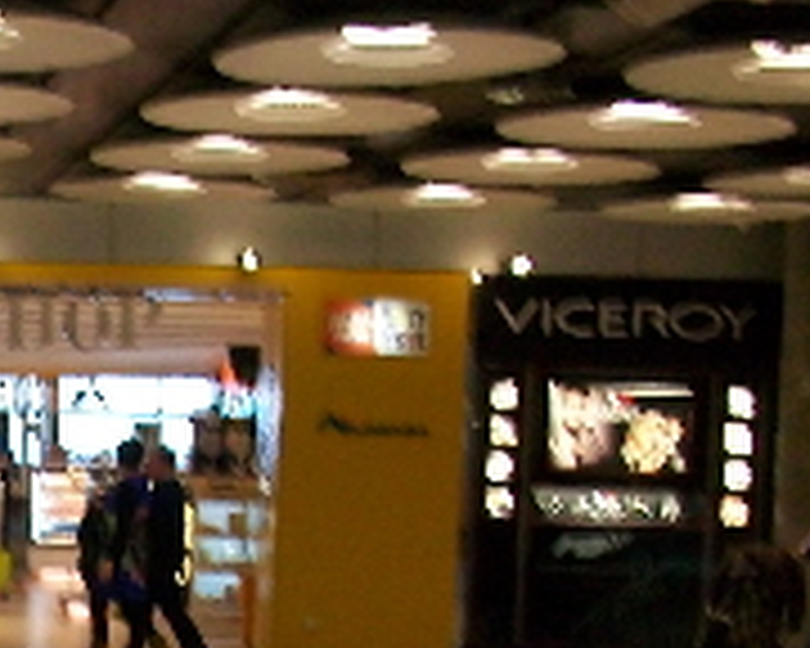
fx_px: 2349
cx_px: -306
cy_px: 574
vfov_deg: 15.5
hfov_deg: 18.0
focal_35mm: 98
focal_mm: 5.7
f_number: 2.8
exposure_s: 1/40
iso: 160
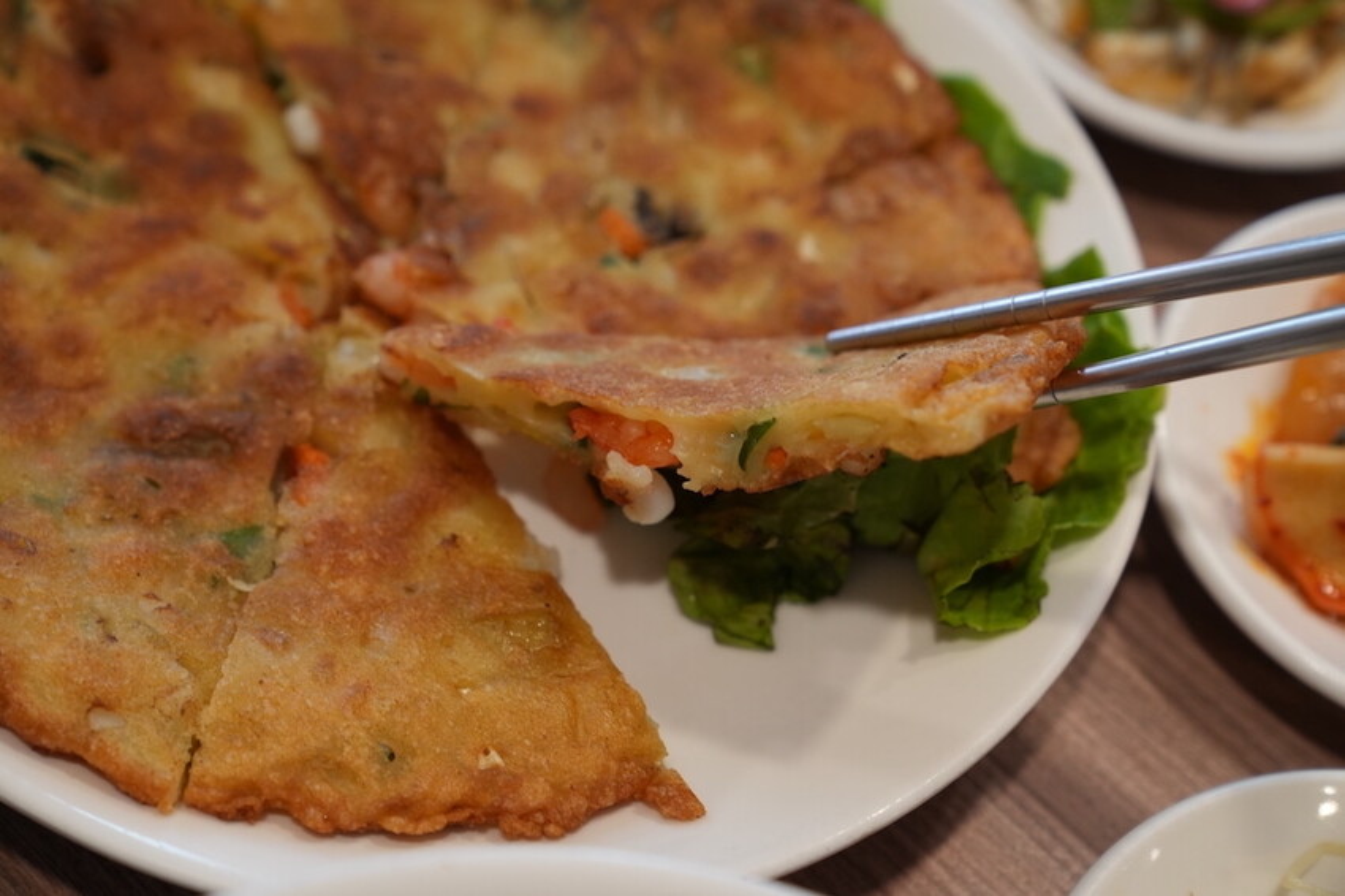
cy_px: 448
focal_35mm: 70
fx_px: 2614
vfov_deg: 19.4
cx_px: 672
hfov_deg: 28.9
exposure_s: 1/80
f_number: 5
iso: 1250
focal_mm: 70
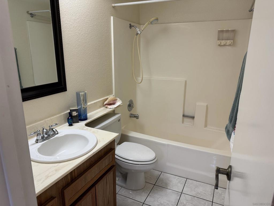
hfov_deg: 71.6
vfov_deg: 56.8
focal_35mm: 24
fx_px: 190
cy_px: 103
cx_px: 137
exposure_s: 1/120
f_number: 1.78
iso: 125
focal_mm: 6.76
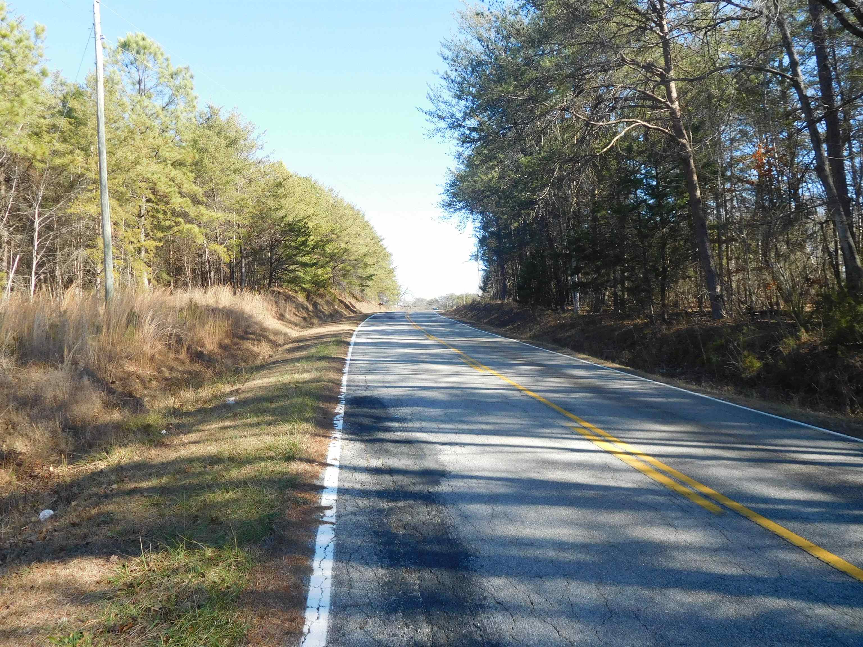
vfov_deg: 54.9
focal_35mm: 25
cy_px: 324
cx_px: 432
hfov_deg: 69.4
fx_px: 623
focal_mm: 4.5
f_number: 3.4
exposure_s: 1/320
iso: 125
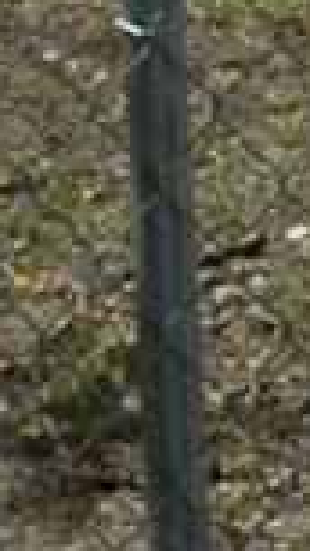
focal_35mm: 296
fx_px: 4328
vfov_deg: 7.1
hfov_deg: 4.1
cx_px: 303
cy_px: -357
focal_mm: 18
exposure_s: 1/500
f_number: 11
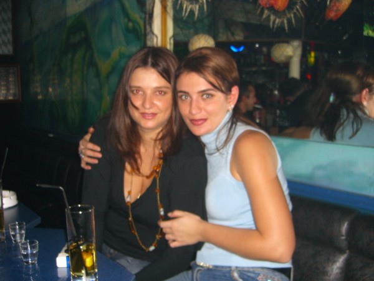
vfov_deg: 37.7
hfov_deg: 49.0
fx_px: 411
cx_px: 187
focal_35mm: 38
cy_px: 140
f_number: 2.8
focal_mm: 7.9
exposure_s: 1/60
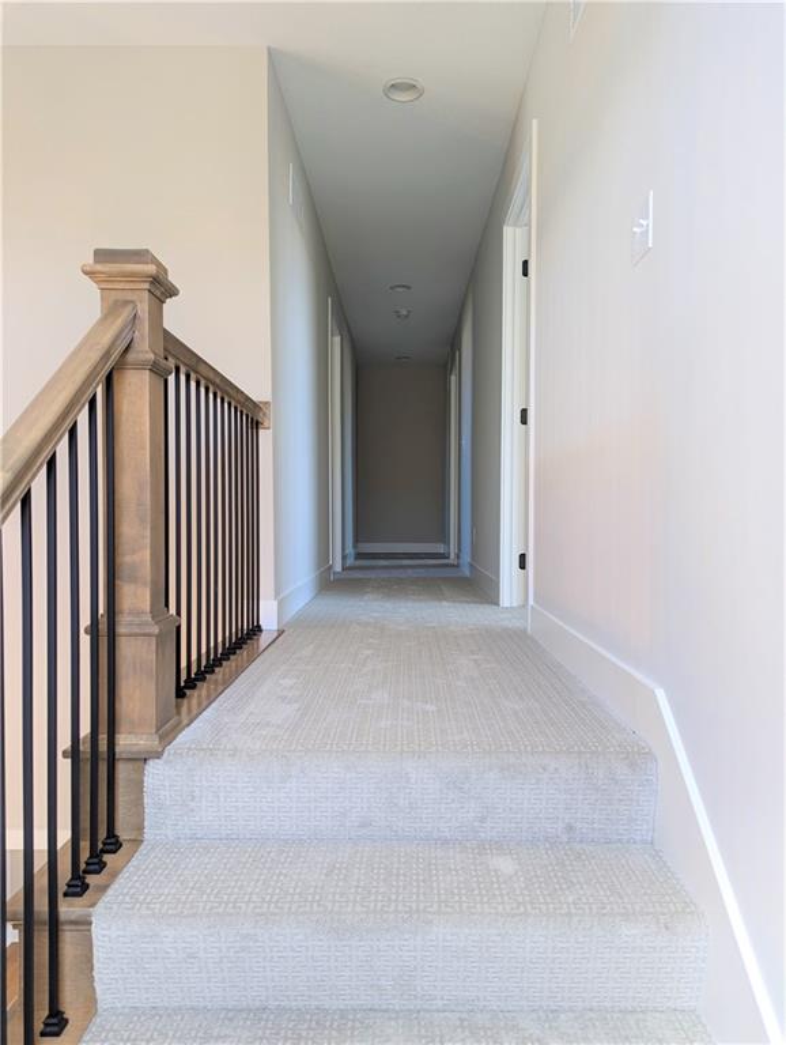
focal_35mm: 24
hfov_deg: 56.9
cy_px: 522
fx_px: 725
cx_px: 393
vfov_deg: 71.5
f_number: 1.85
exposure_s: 1/60
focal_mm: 6.81
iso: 70
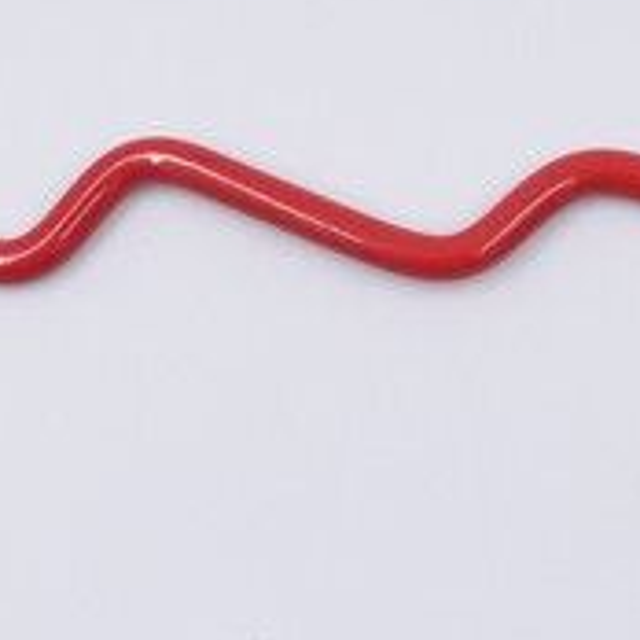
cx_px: 835
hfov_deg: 9.7
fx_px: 3681
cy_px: 765
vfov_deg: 9.8
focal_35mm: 176
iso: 160
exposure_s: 1/125
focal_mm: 20
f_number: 5.6
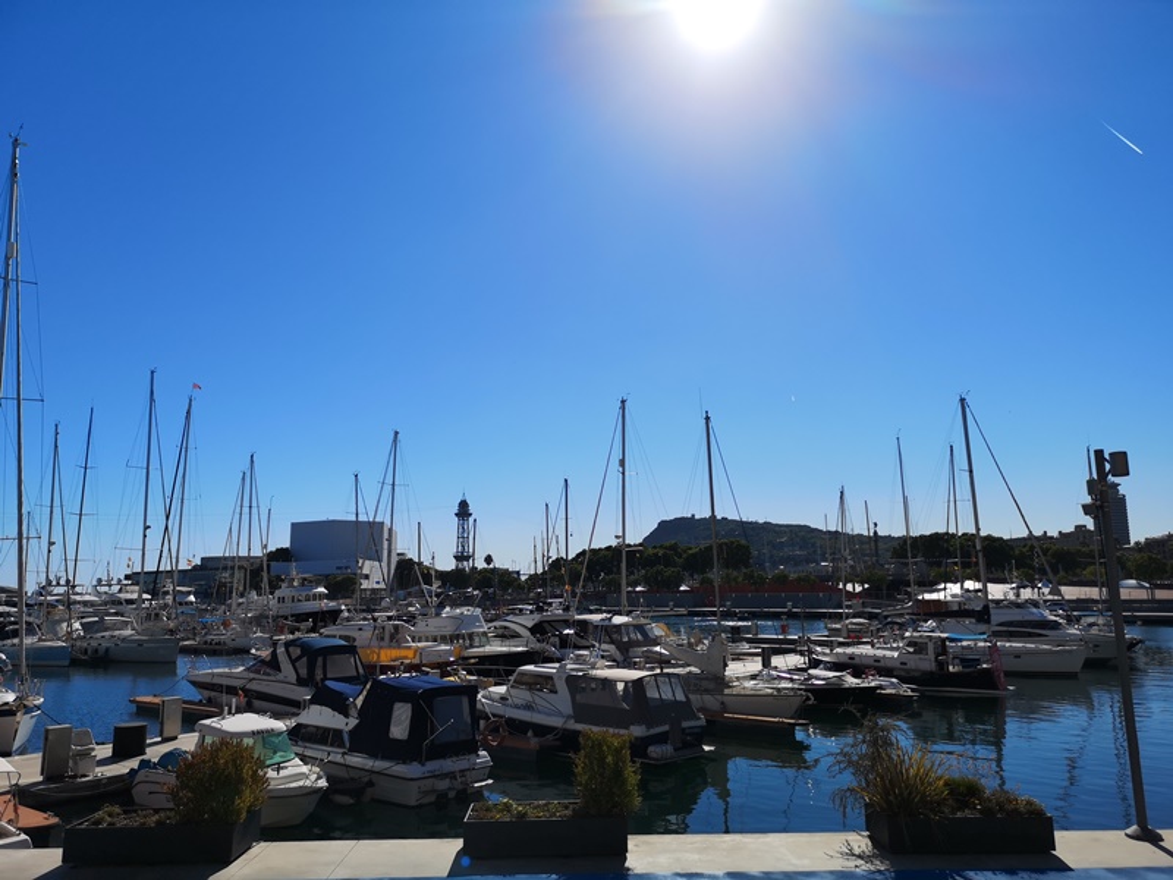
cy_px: 440
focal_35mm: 27
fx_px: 915
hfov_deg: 65.3
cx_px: 586
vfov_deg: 51.4
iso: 50
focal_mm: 3.95
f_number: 1.8
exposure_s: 1/5988
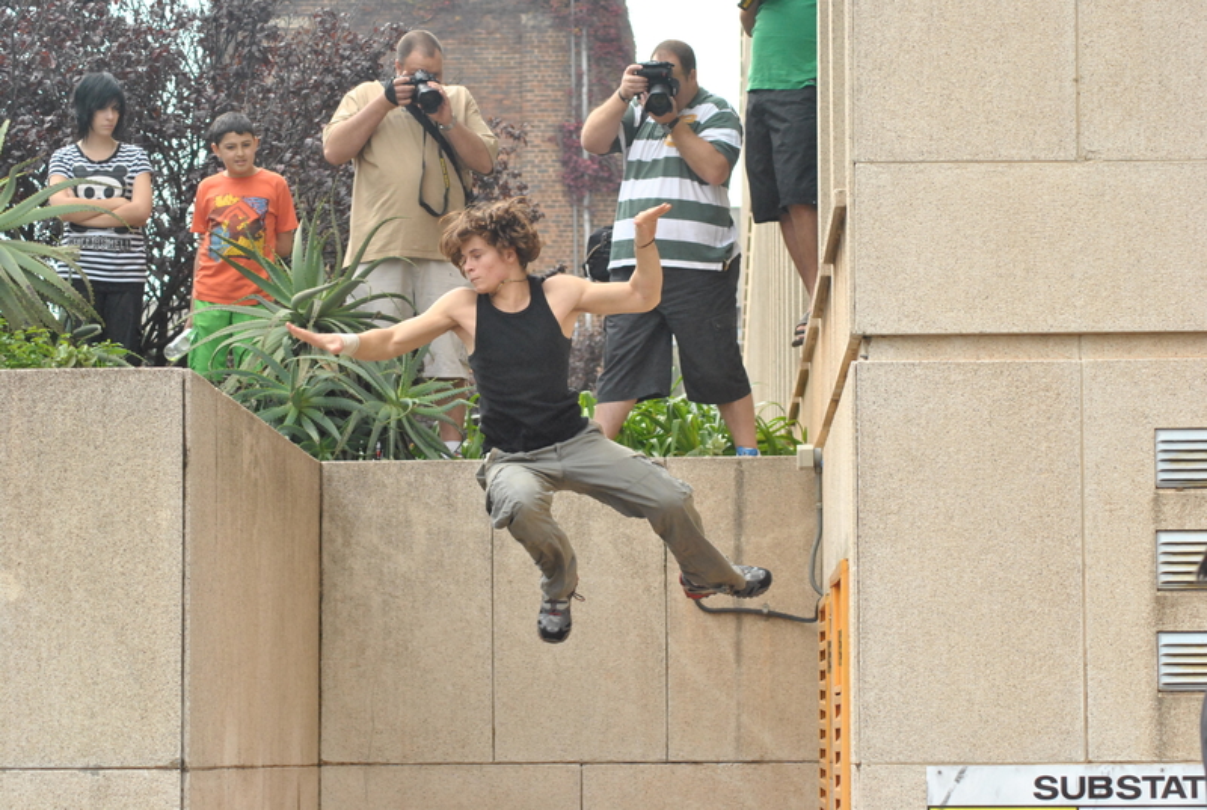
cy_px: 405
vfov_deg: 11.2
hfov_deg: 16.6
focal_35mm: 123
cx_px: 604
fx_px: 4132
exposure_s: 1/800
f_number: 7.1
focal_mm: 82
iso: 800
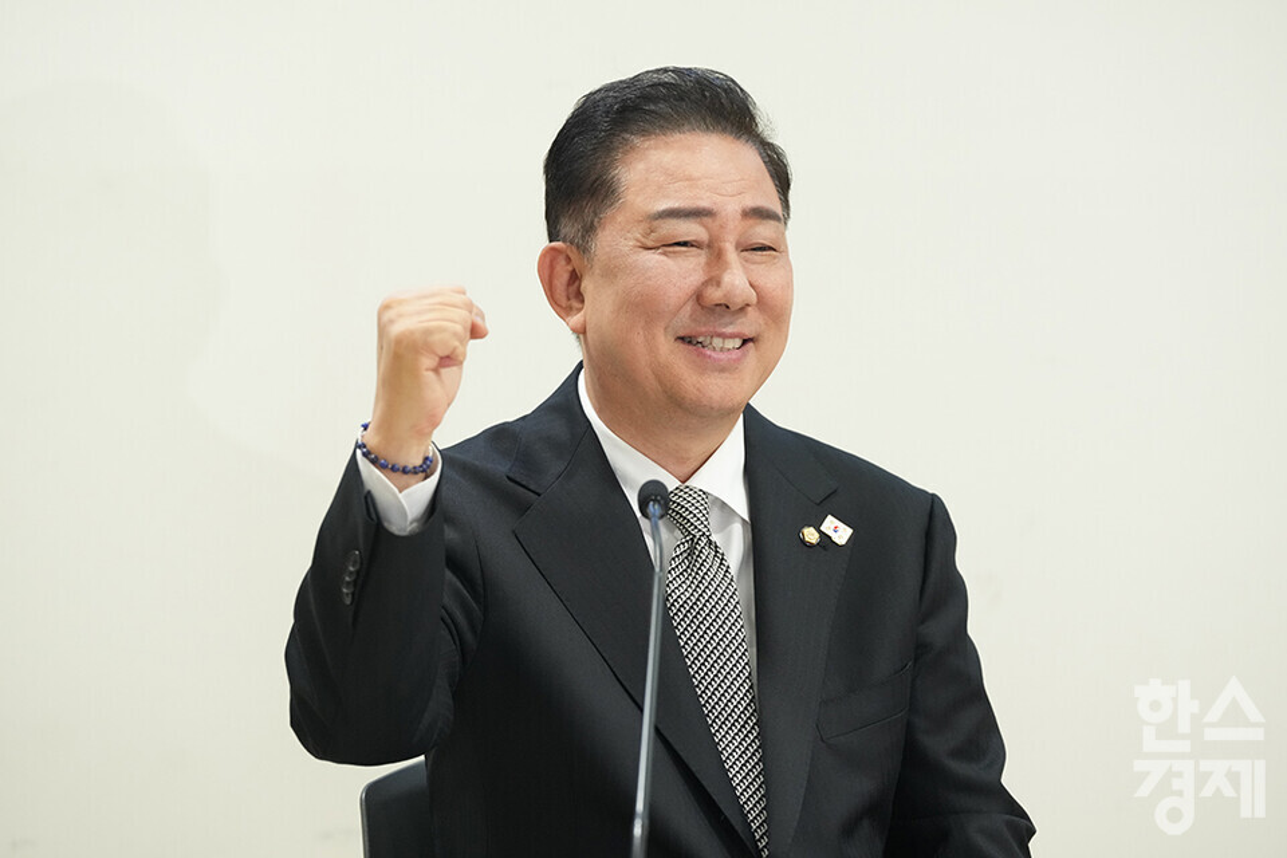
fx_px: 5720
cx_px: 644
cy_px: 429
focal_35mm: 160
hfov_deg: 12.8
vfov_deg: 8.6
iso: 3200
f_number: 4.5
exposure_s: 1/200
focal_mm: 160
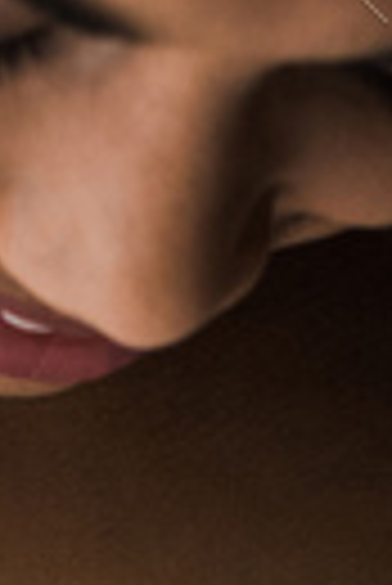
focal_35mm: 339
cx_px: 32
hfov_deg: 4.1
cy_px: 1678
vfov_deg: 5.7
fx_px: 5522
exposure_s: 1/160
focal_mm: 50
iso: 400
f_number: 4
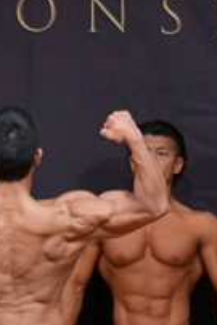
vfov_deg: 2.5
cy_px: 357
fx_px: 7509
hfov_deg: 1.7
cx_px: 73
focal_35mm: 832
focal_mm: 145
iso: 4000
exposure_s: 1/400
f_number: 5.6
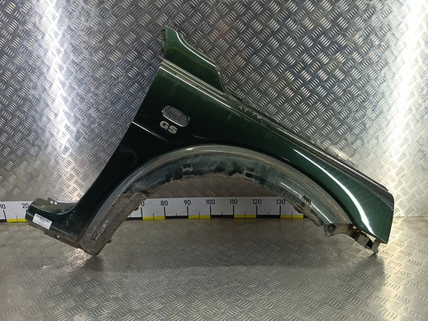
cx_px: 214
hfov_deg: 73.9
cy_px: 160
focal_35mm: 23
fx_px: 284
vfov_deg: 58.9
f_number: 1.6
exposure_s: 1/50
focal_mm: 4.11
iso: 122
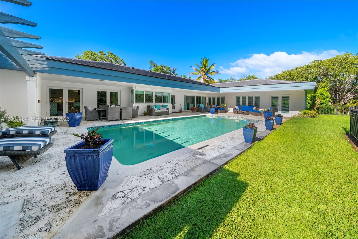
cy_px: 120
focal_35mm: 12
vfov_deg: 90.1
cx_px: 179
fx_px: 119
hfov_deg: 112.6
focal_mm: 12
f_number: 8
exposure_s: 1/500
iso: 250
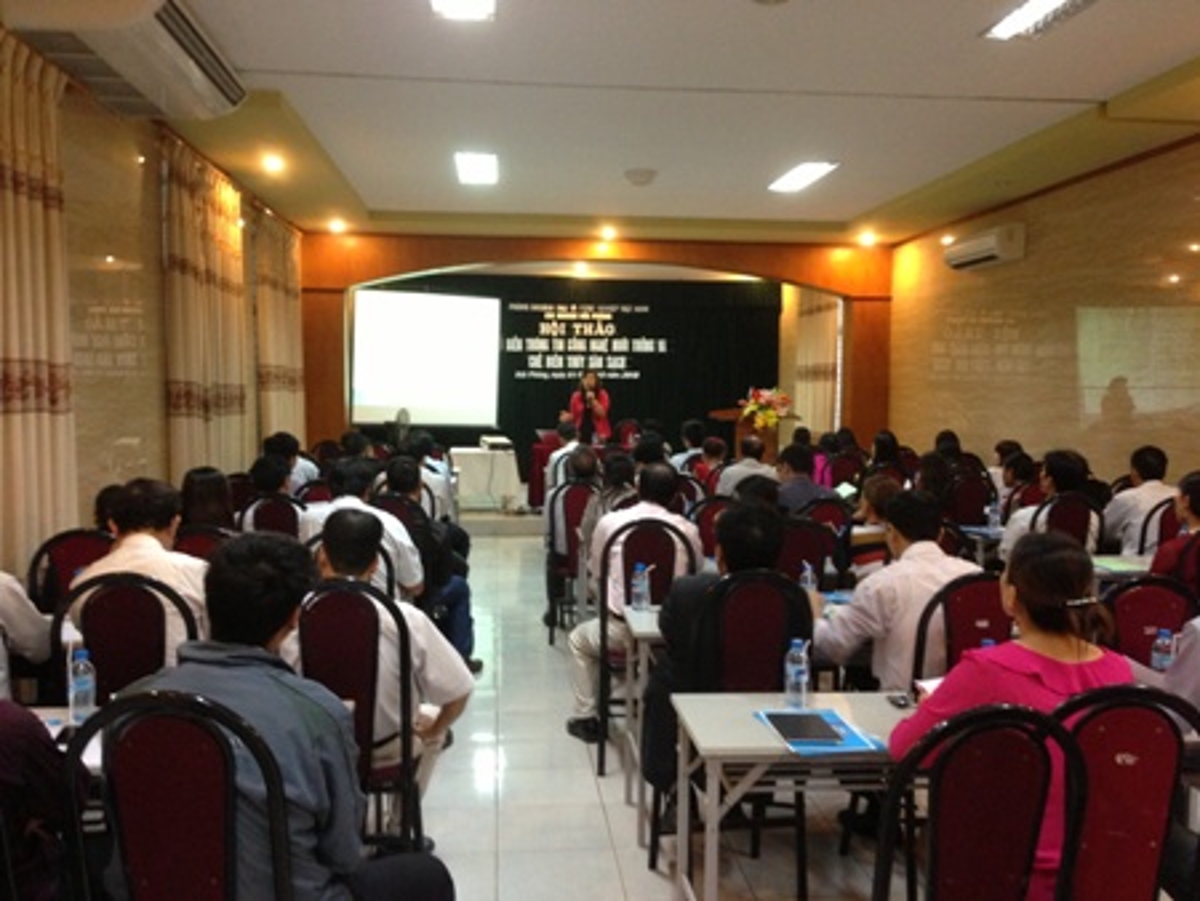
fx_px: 1145
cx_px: 600
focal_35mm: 33
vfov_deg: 43.0
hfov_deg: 55.3
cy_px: 450
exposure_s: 1/20
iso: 320
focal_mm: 4.13
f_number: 2.4
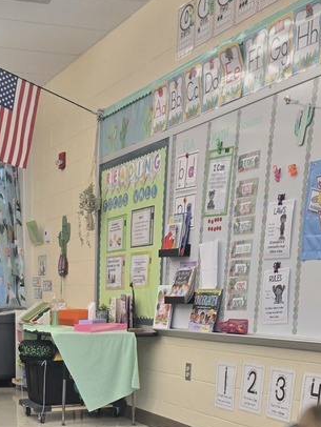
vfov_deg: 29.1
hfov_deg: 24.6
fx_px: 716
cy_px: 501
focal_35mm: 58
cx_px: 37
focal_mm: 5.4
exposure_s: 1/58.1
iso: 50
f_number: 1.8
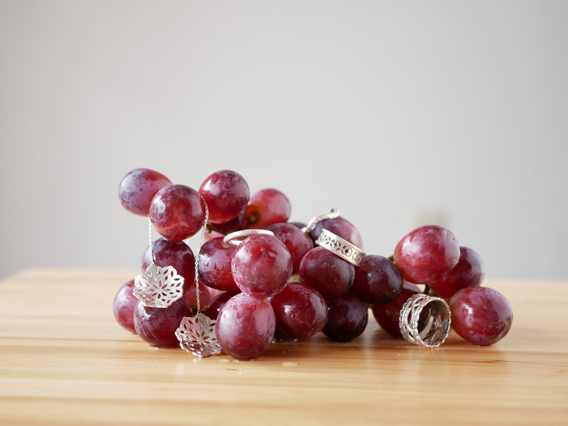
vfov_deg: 24.4
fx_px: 985
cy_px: 213
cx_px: 284
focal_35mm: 60
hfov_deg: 32.2
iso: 640
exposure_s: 1/125
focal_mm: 30
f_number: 2.8
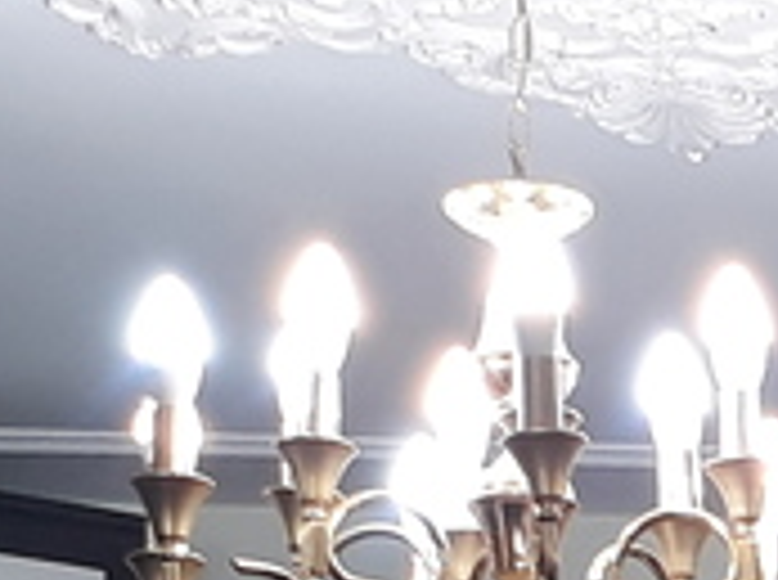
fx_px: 2176
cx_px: 1331
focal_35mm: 97
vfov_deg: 13.8
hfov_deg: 17.2
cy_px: 987
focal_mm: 3.6
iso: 50
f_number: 1.9
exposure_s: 1/33
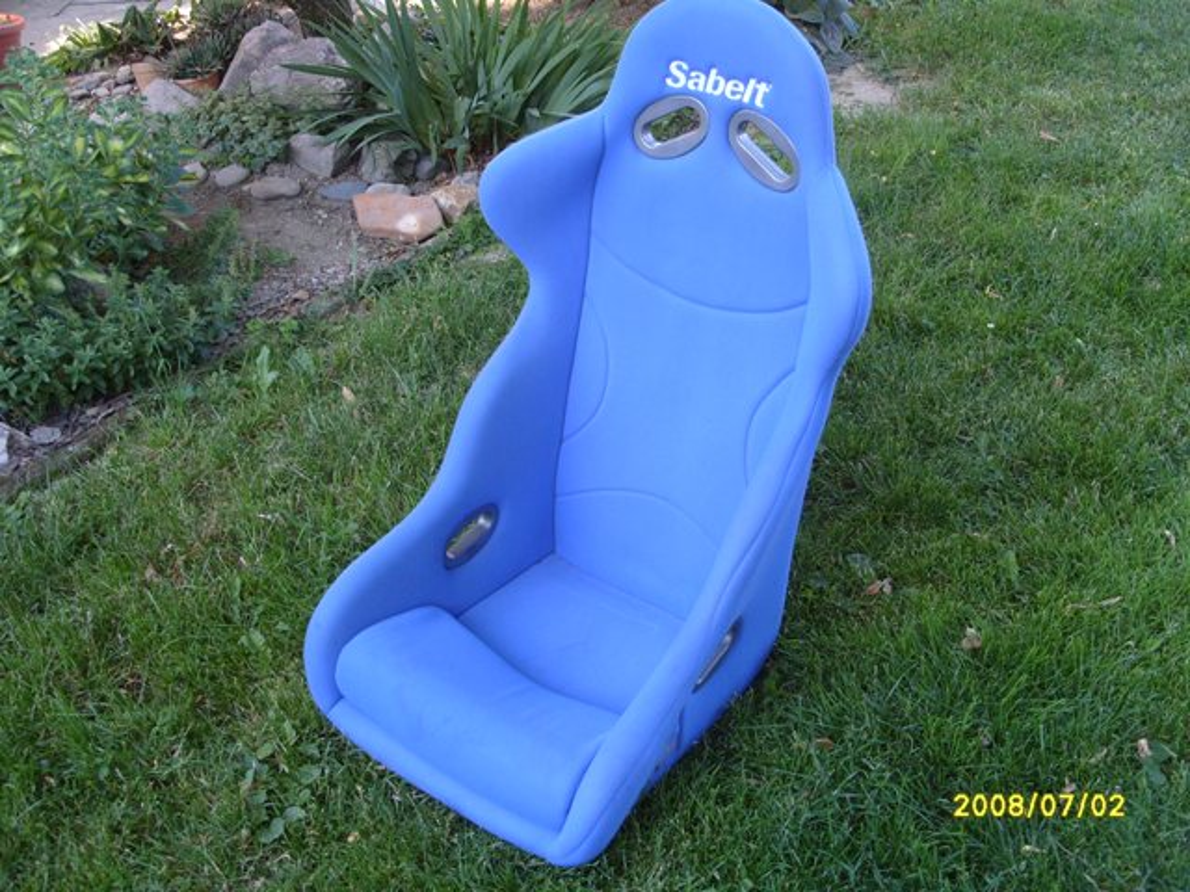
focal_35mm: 35
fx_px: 1203
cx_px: 595
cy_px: 446
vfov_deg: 40.7
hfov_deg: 52.6
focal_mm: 7.8
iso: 80
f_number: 2.8
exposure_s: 1/90
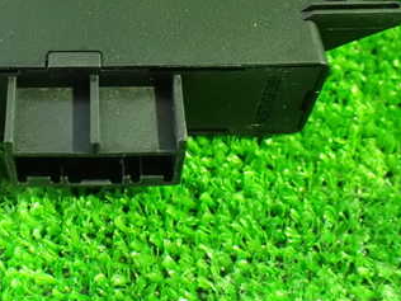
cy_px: 51
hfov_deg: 32.7
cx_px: 74
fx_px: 660
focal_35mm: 57
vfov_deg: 25.1
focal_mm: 5.4
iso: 1600
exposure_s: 1/25
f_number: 2.3
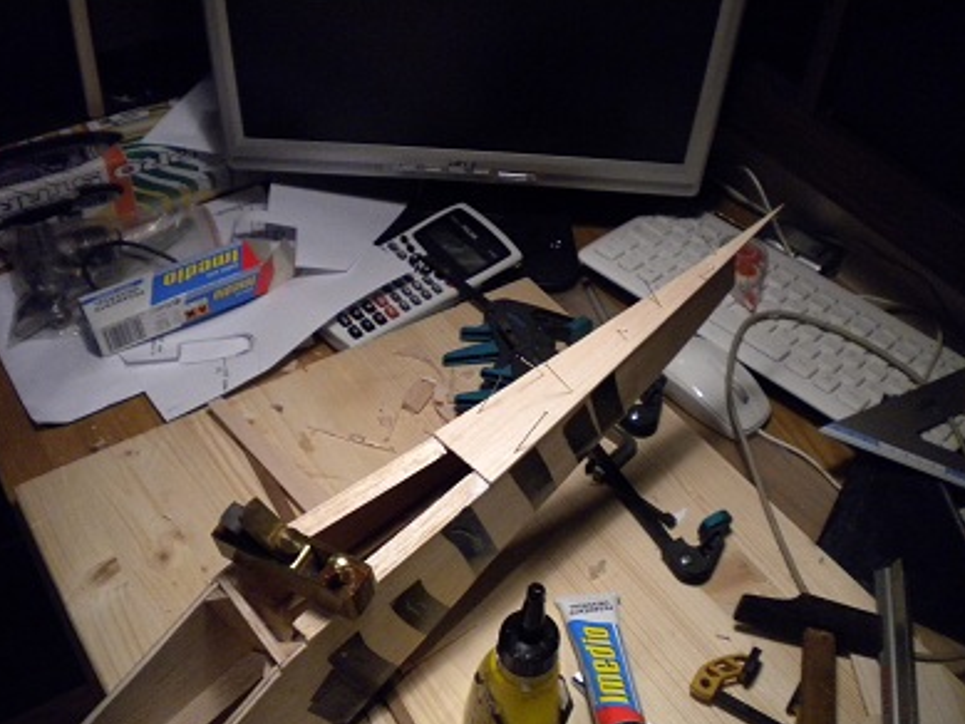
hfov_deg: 51.3
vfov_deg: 39.7
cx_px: 486
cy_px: 364
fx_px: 1004
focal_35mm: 36
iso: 400
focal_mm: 6.3
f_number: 3.1
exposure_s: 1/143
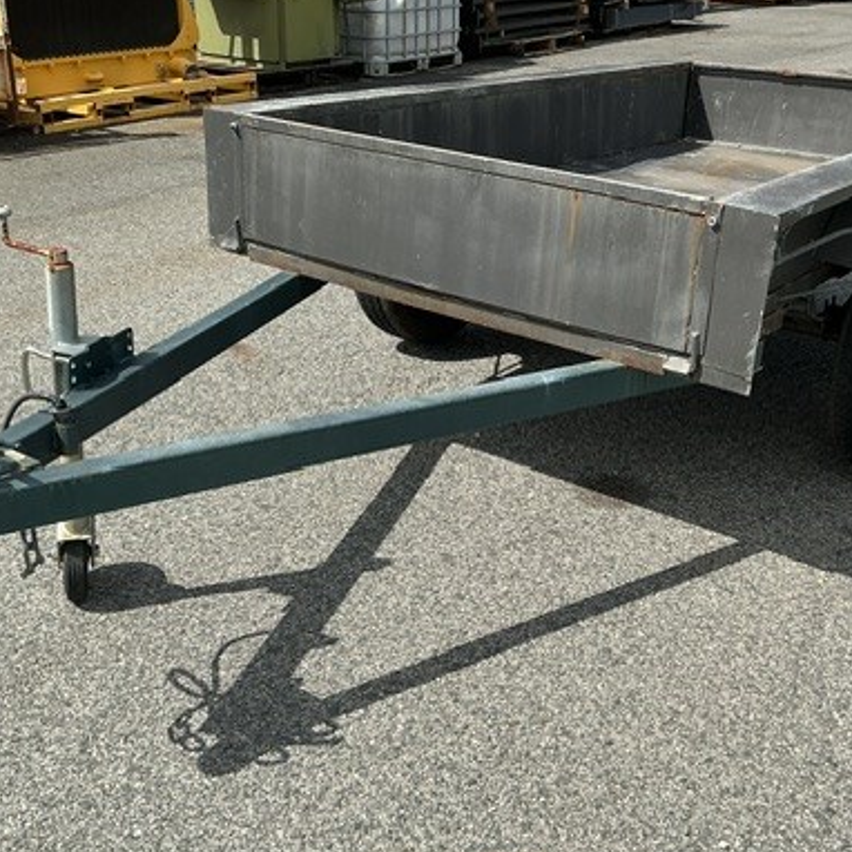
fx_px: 1197
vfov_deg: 39.1
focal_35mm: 43
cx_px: 475
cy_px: 379
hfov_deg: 39.1
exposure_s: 1/1730
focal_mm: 3
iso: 25
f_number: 1.8
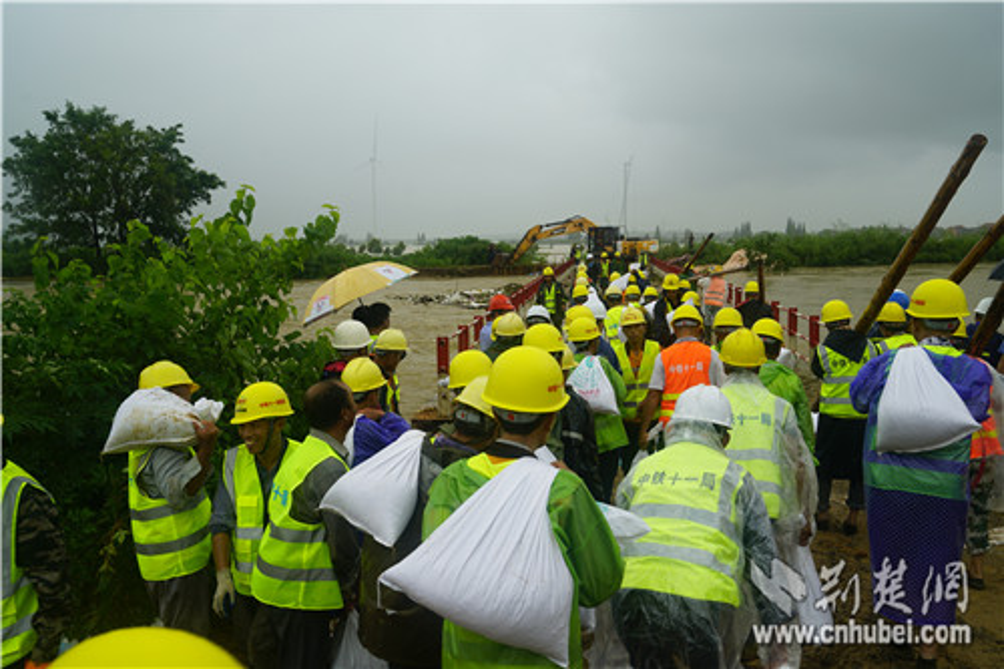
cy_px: 334
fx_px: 864
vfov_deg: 42.3
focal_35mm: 31
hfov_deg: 60.3
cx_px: 502
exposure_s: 1/200
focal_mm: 31
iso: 200
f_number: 6.7
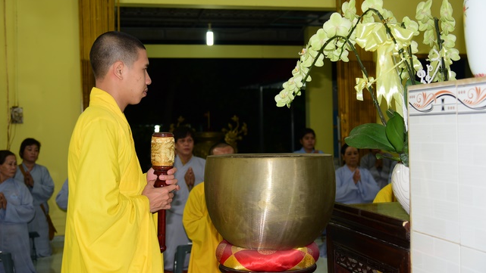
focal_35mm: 51
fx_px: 657
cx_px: 243
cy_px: 130
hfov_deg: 40.6
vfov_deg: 23.5
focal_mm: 48
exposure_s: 1/60
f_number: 4
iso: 320
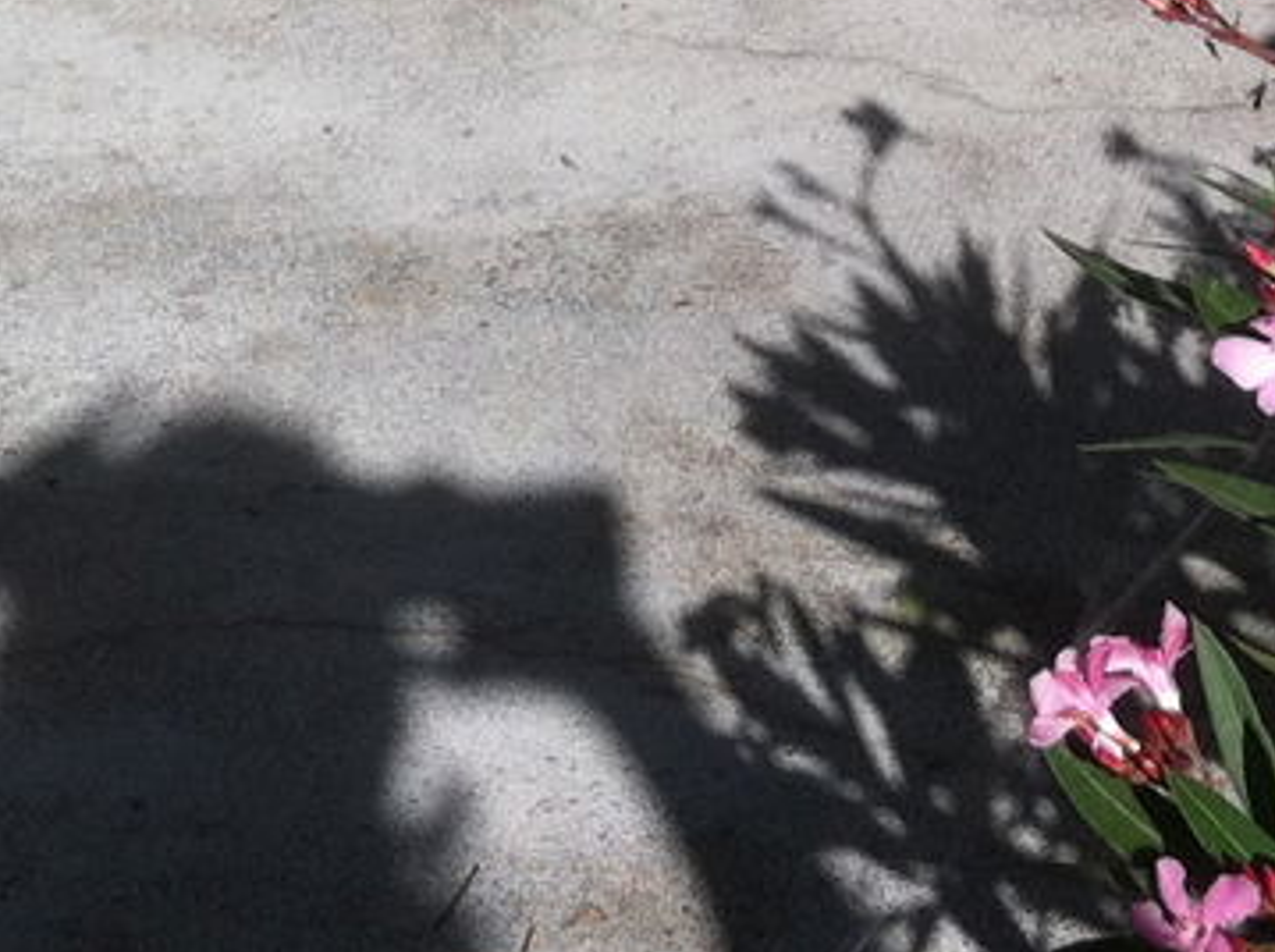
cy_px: -833
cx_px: 508
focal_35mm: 156
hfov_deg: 12.7
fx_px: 5736
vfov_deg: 9.0
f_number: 2.8
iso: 80
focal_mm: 3.85
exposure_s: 1/1588
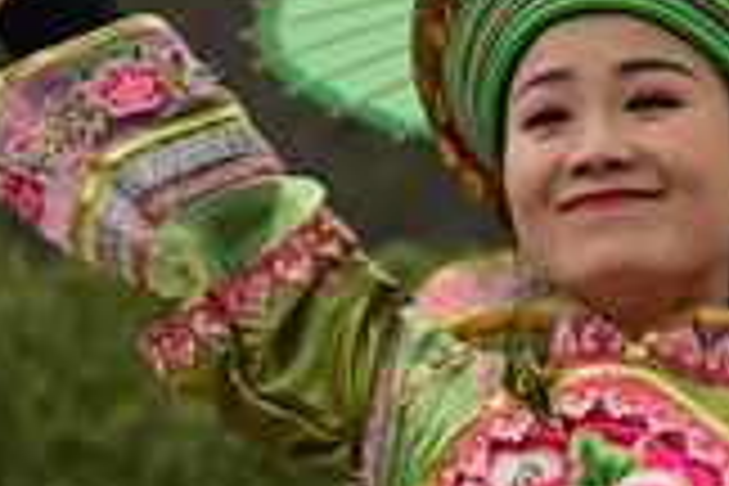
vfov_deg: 4.1
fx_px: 6722
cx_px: 634
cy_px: 331
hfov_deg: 6.2
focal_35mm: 332
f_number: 5.6
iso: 140
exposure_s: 1/100
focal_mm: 98
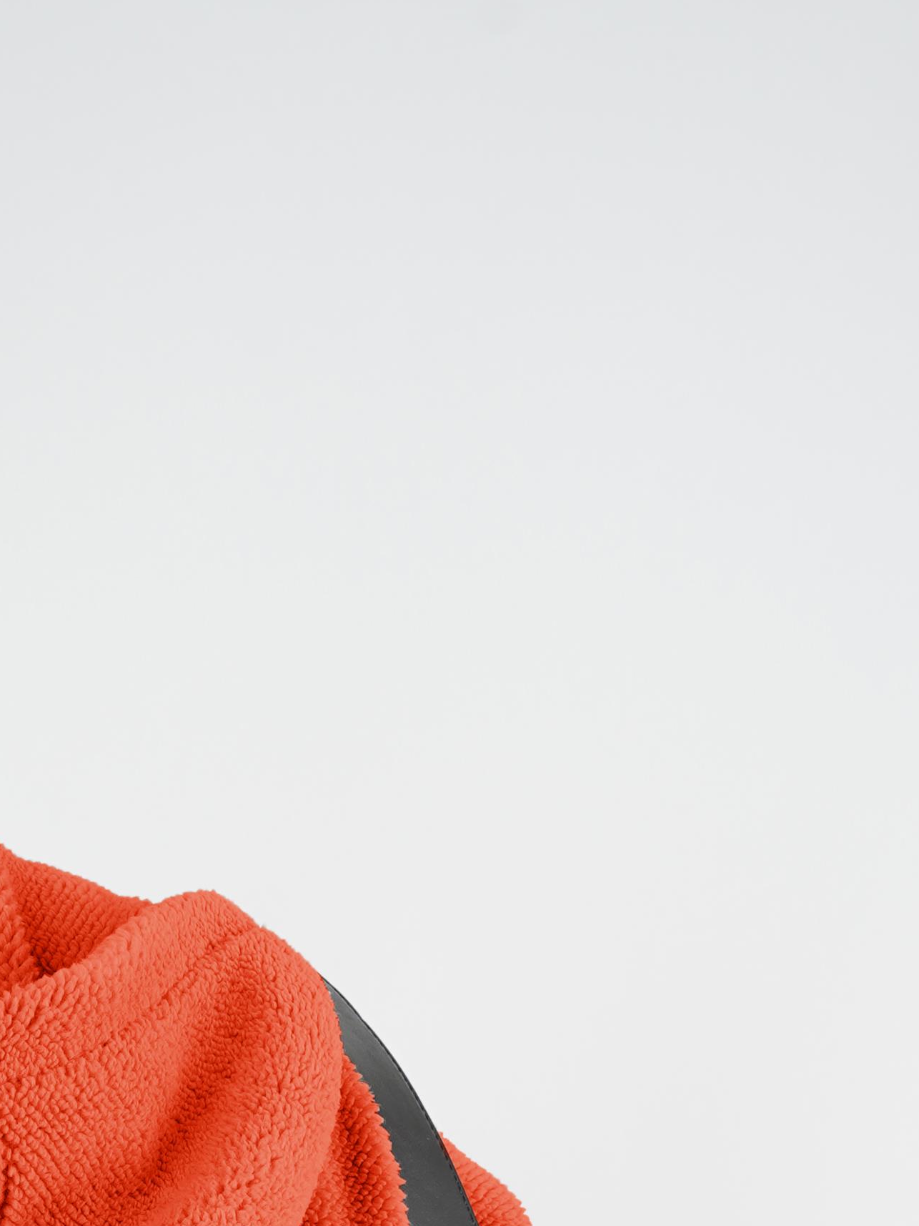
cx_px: -94
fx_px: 3930
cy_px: 1799
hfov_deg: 13.1
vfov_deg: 16.3
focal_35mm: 111
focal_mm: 33
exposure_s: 1/160
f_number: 8
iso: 200
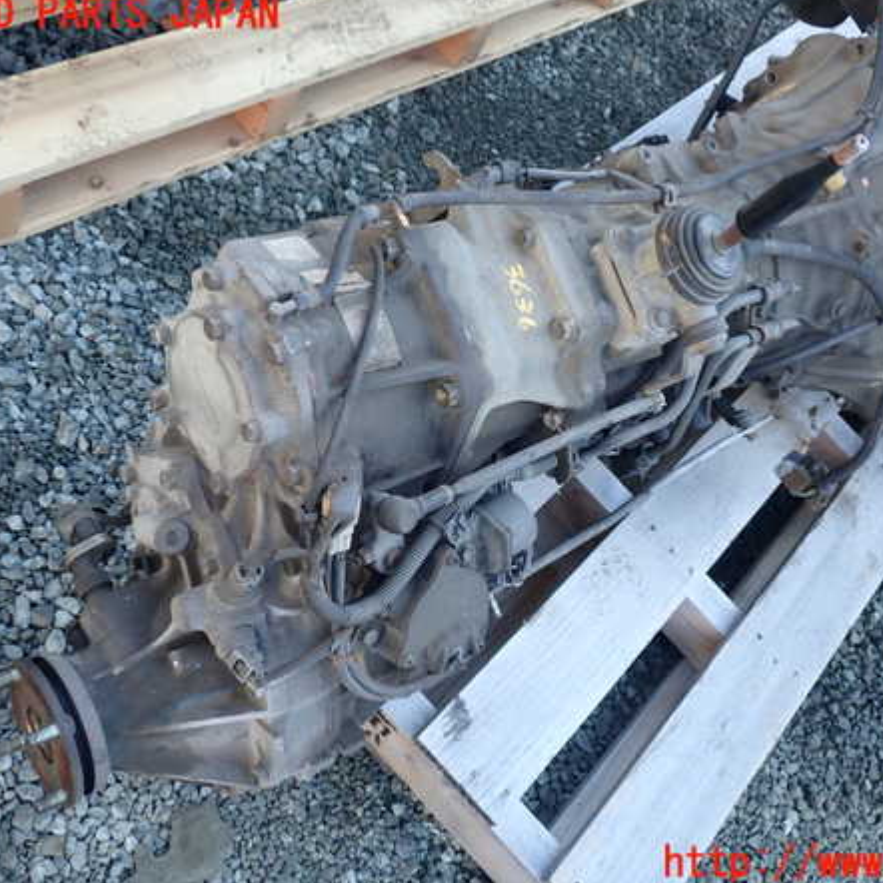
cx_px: 515
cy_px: 440
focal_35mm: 36
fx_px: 1039
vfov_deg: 46.0
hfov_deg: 45.9
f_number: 2.3
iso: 100
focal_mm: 5.4
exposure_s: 1/80
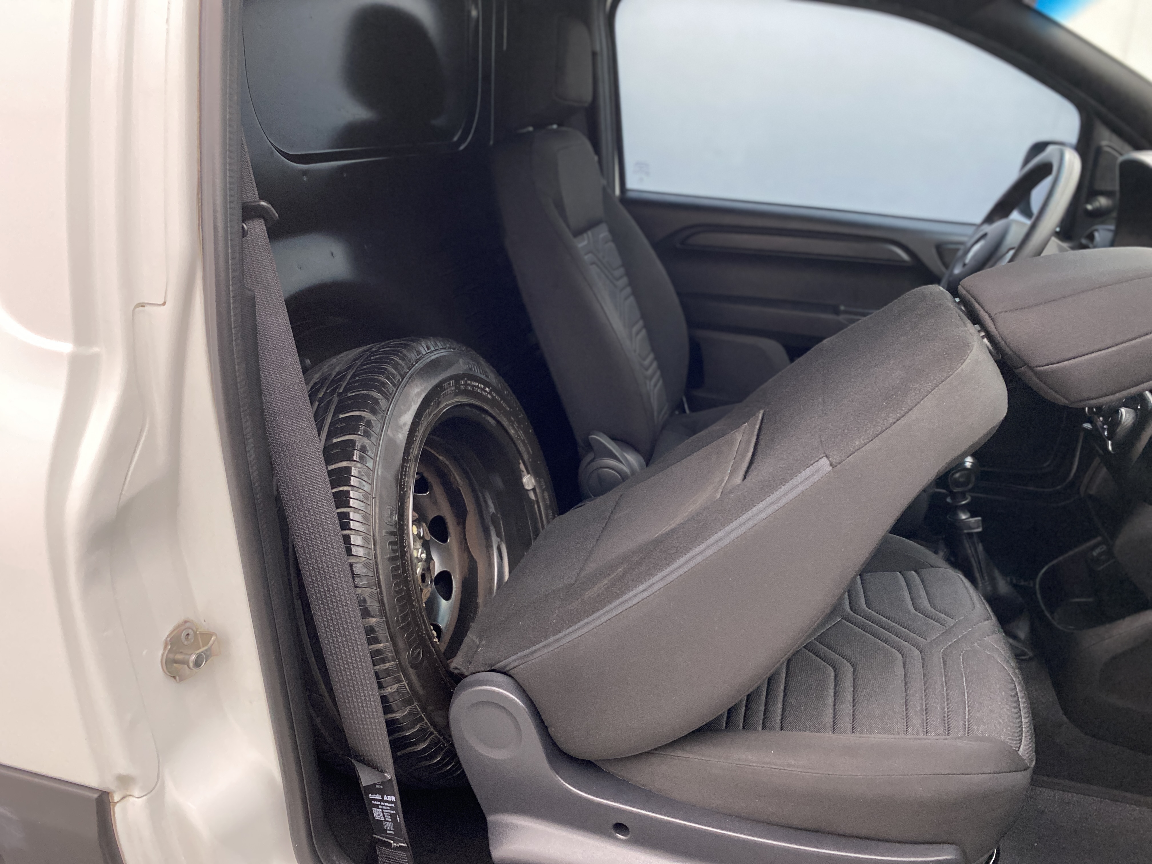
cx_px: 576
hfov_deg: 67.3
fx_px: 865
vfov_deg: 53.1
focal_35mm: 26
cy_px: 432
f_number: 1.8
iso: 400
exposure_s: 1/40
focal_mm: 4.25
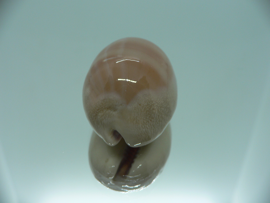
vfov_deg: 40.7
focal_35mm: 35
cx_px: 135
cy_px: 102
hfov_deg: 52.6
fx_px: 273
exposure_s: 1/60
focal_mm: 4.6
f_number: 2.8
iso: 80
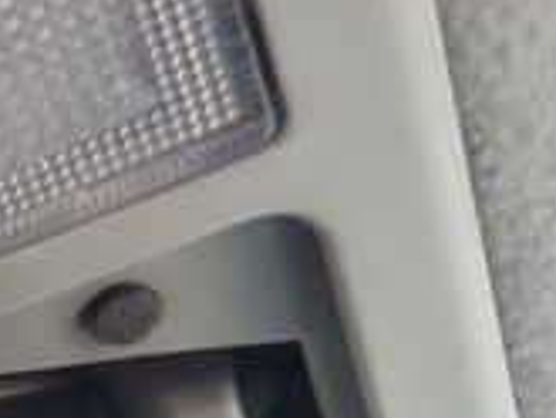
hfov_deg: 17.6
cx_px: -428
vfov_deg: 15.4
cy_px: 563
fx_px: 1463
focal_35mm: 91
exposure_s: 1/60
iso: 125
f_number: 2
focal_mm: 4.5
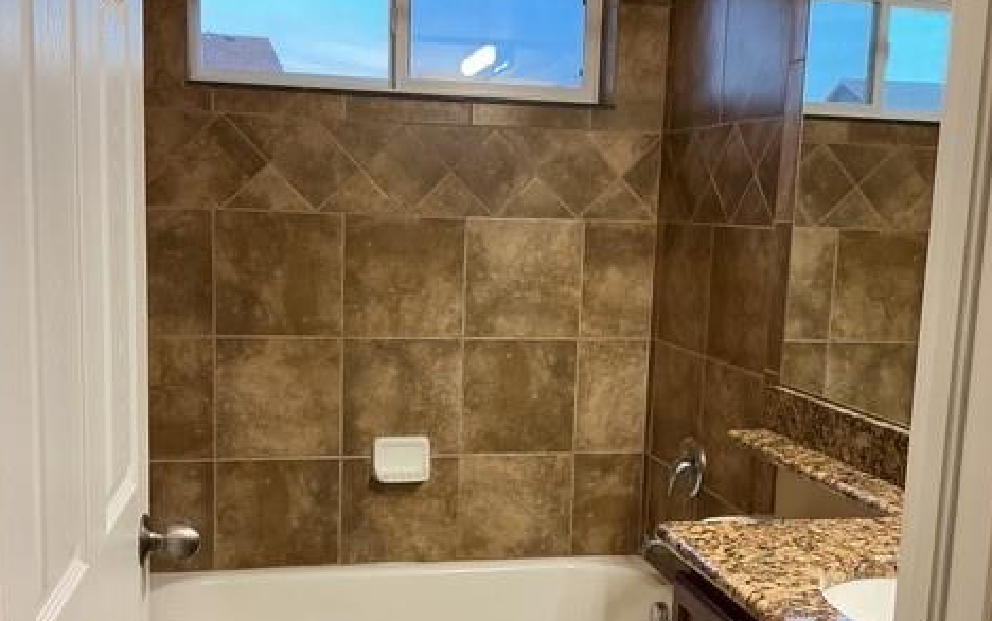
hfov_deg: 47.2
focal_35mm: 42
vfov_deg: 30.5
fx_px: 1136
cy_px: 382
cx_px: 490
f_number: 1.8
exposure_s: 1/50
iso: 125
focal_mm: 3
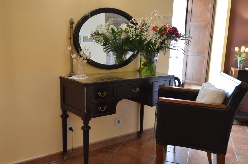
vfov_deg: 43.5
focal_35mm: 30
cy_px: 82
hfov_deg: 62.0
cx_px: 124
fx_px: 206
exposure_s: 1/30
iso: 560
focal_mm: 20
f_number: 2.8
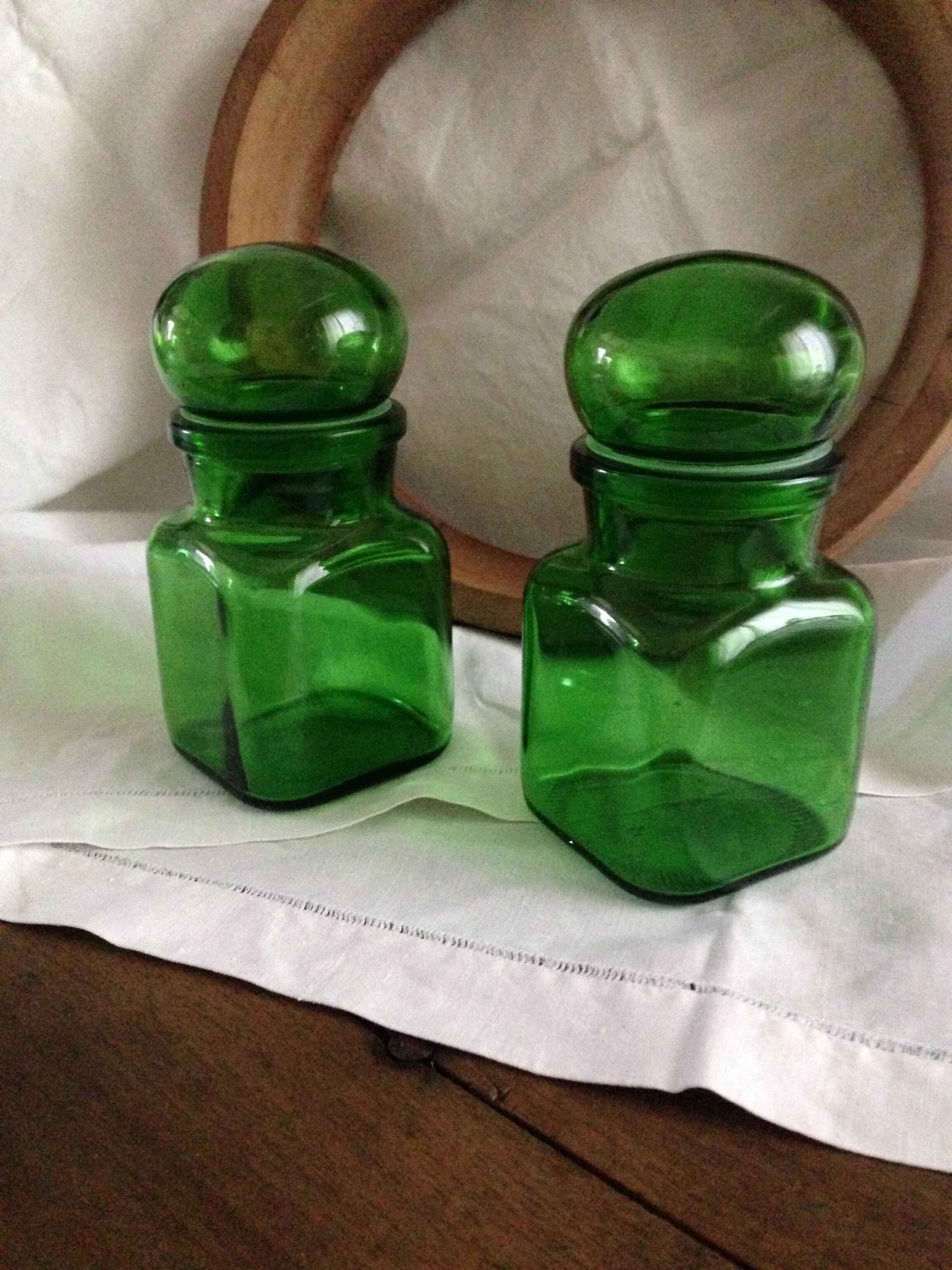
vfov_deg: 55.4
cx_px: 476
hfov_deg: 42.9
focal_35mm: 33
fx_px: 1210
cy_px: 635
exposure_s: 1/15
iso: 800
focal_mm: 4.12
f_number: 2.4
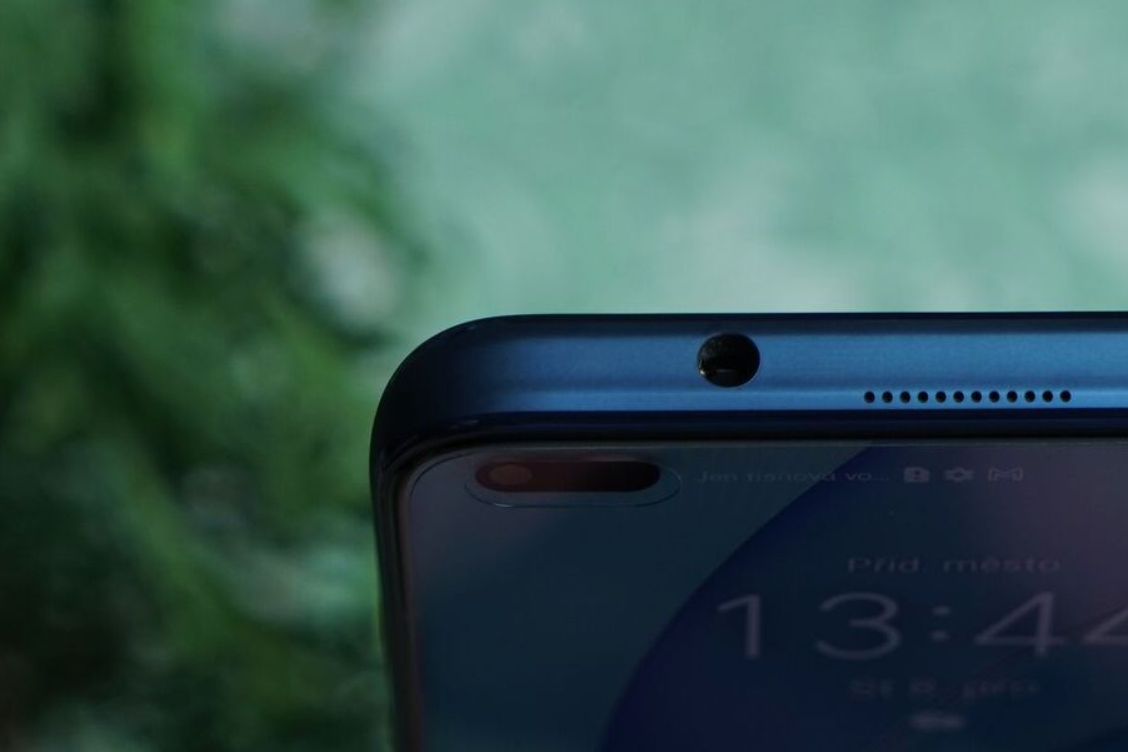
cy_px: 593
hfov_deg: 13.7
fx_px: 4668
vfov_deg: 9.2
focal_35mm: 149
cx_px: 927
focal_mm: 70
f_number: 5.6
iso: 400
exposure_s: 1/160
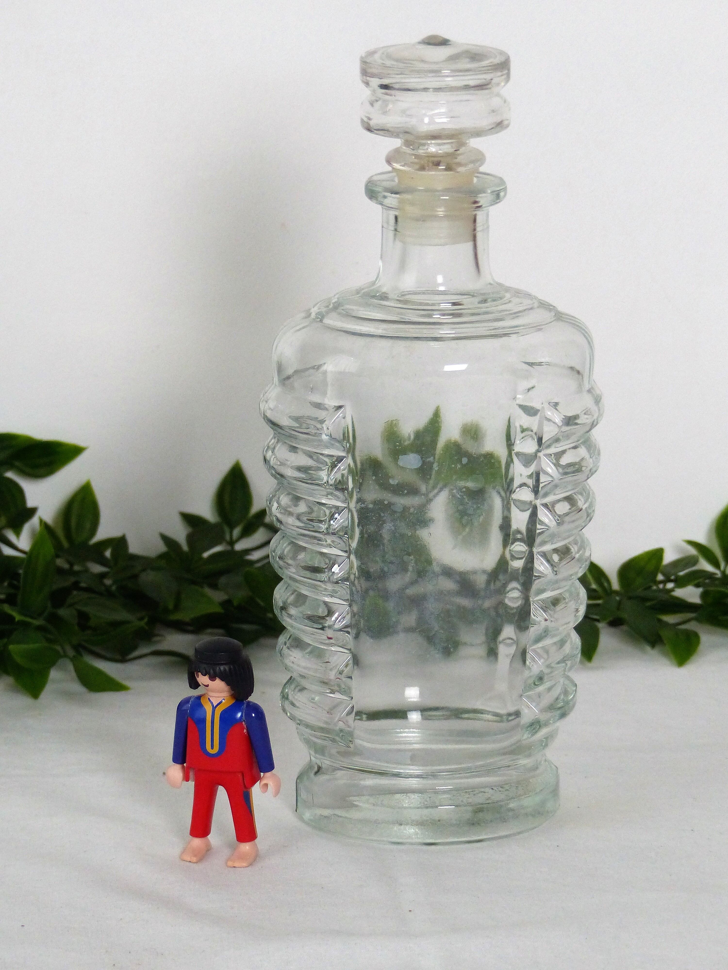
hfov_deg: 9.6
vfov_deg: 12.8
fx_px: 4318
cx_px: 364
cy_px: 485
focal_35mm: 154
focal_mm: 25.2
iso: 400
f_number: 2.8
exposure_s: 1/80
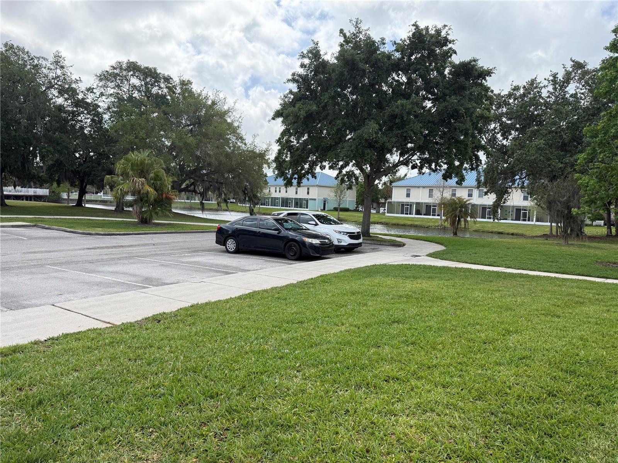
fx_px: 428
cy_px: 232
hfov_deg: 71.6
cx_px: 309
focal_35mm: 24
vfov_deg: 56.8
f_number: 1.78
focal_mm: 6.76
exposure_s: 1/2611
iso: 100
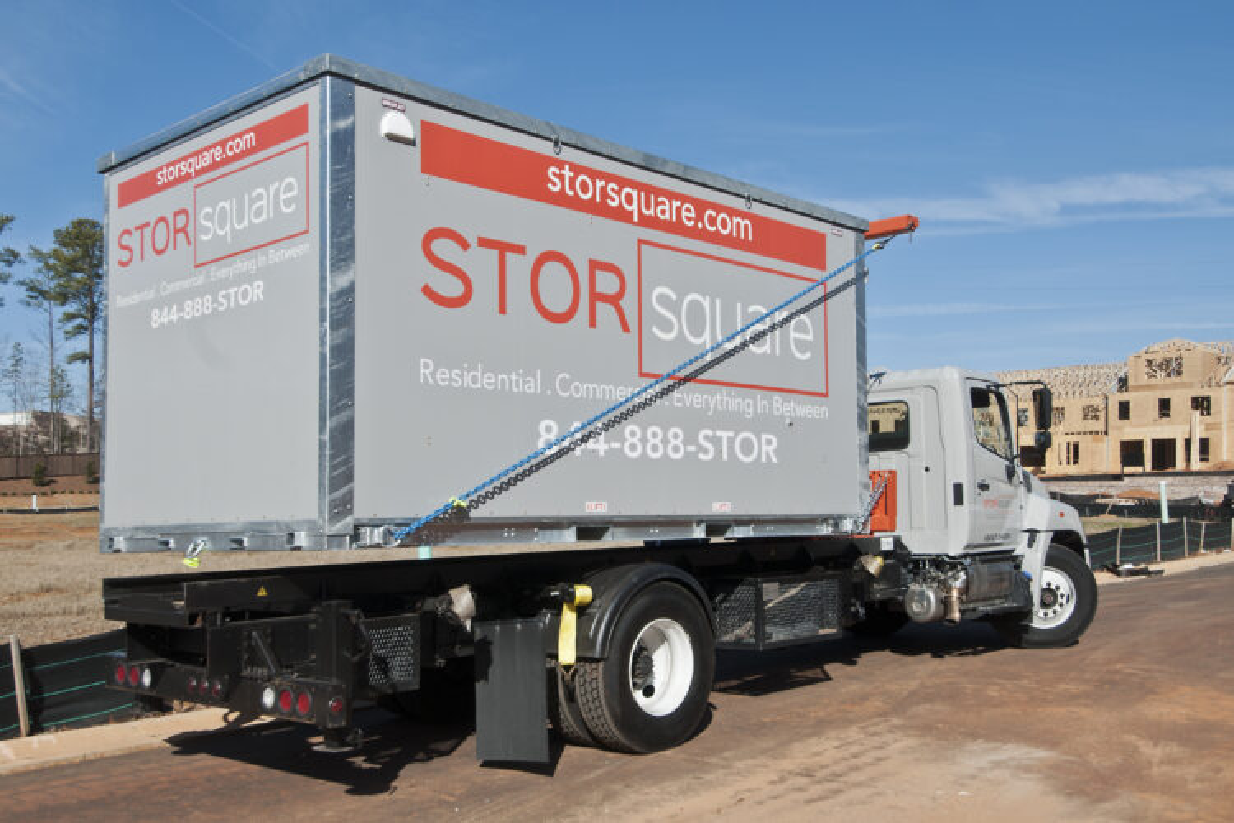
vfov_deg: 40.0
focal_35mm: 33
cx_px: 617
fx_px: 1131
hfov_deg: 57.2
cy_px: 412
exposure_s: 1/500
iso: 200
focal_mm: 22
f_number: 8
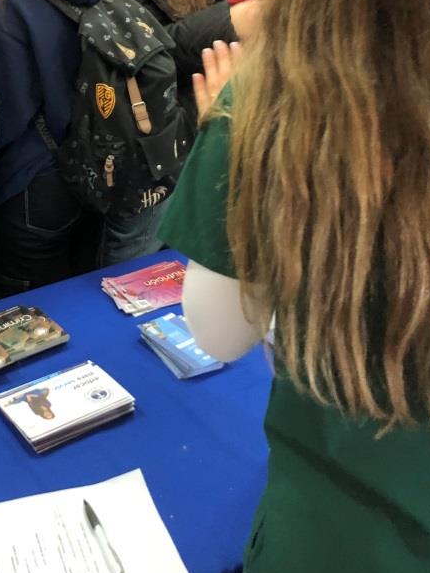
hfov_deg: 28.3
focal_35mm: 50
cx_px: 67
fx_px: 828
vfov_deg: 36.7
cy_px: 105
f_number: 1.8
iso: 320
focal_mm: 3.99
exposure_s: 1/50
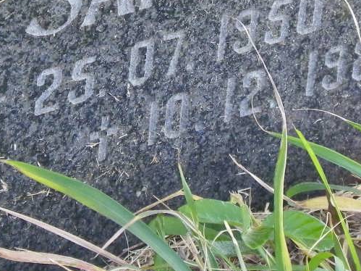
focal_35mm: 529
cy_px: 4
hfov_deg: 3.7
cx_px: 186
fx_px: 5515
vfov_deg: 2.8
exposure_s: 1/60
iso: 200
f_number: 4.5
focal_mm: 39.1
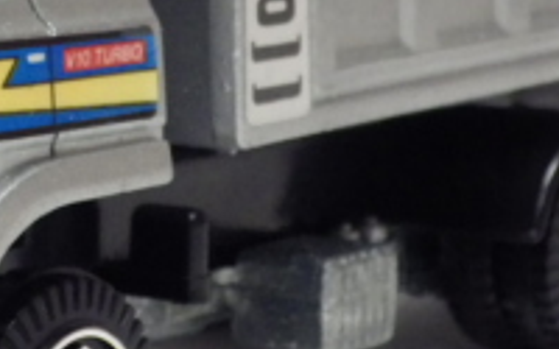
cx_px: 42
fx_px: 3047
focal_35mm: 200
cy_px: -25
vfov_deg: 6.5
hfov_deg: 10.4
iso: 800
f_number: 4
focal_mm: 10.7
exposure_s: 1/30
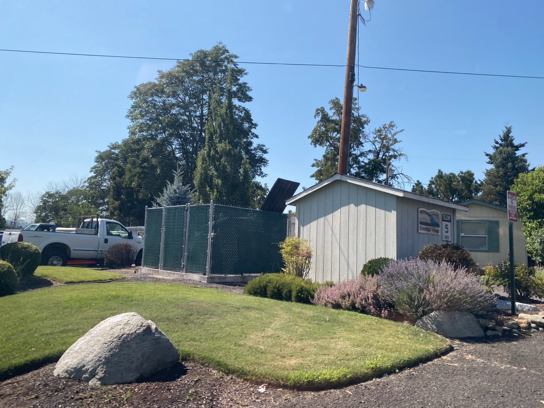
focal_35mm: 26
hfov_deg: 67.3
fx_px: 409
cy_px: 204
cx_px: 272
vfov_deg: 53.1
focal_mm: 4.25
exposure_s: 1/125
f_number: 1.8
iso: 32
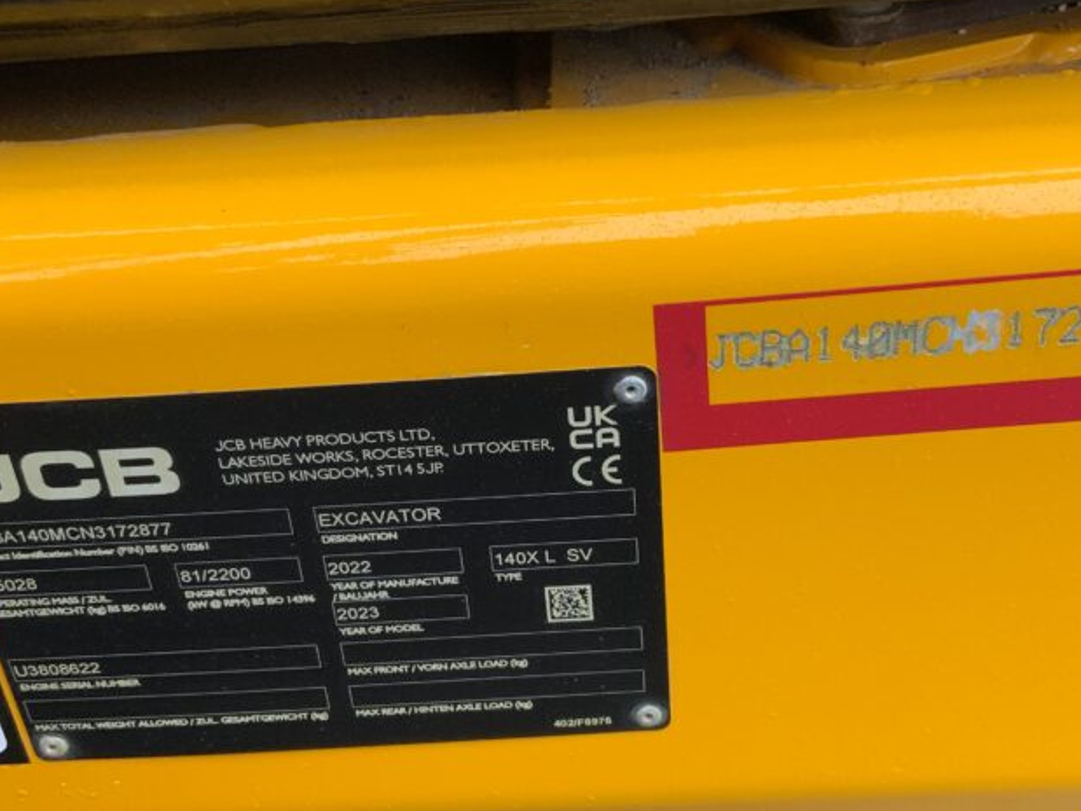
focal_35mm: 48
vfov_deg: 30.2
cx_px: 569
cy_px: 433
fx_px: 1499
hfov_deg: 39.7
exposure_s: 1/64
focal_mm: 3
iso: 64
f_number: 1.8
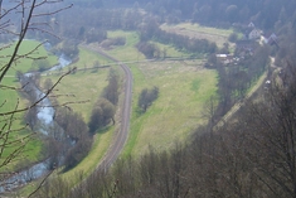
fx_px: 510
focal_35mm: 62
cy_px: 86
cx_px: 89
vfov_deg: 21.9
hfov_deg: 32.0
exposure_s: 1/160
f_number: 5.6
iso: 80
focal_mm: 5.8
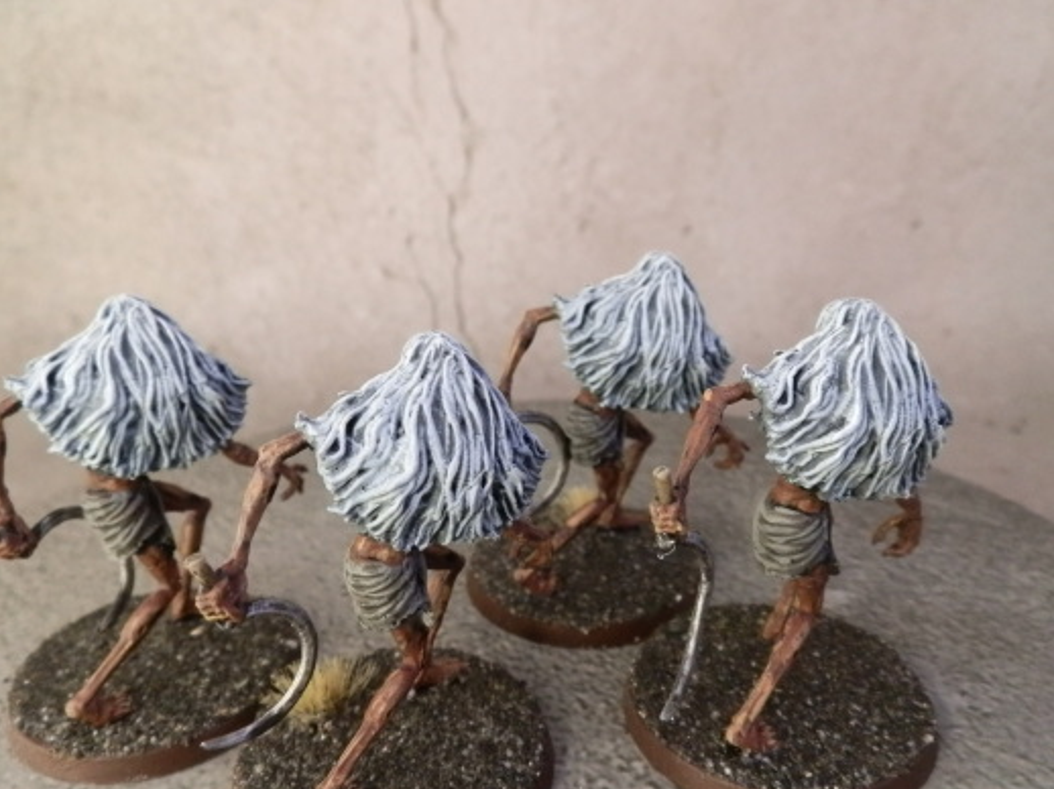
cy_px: 392
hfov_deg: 61.7
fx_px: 883
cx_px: 511
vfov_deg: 48.2
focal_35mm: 29
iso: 400
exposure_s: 1/100
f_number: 3.1
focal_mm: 5
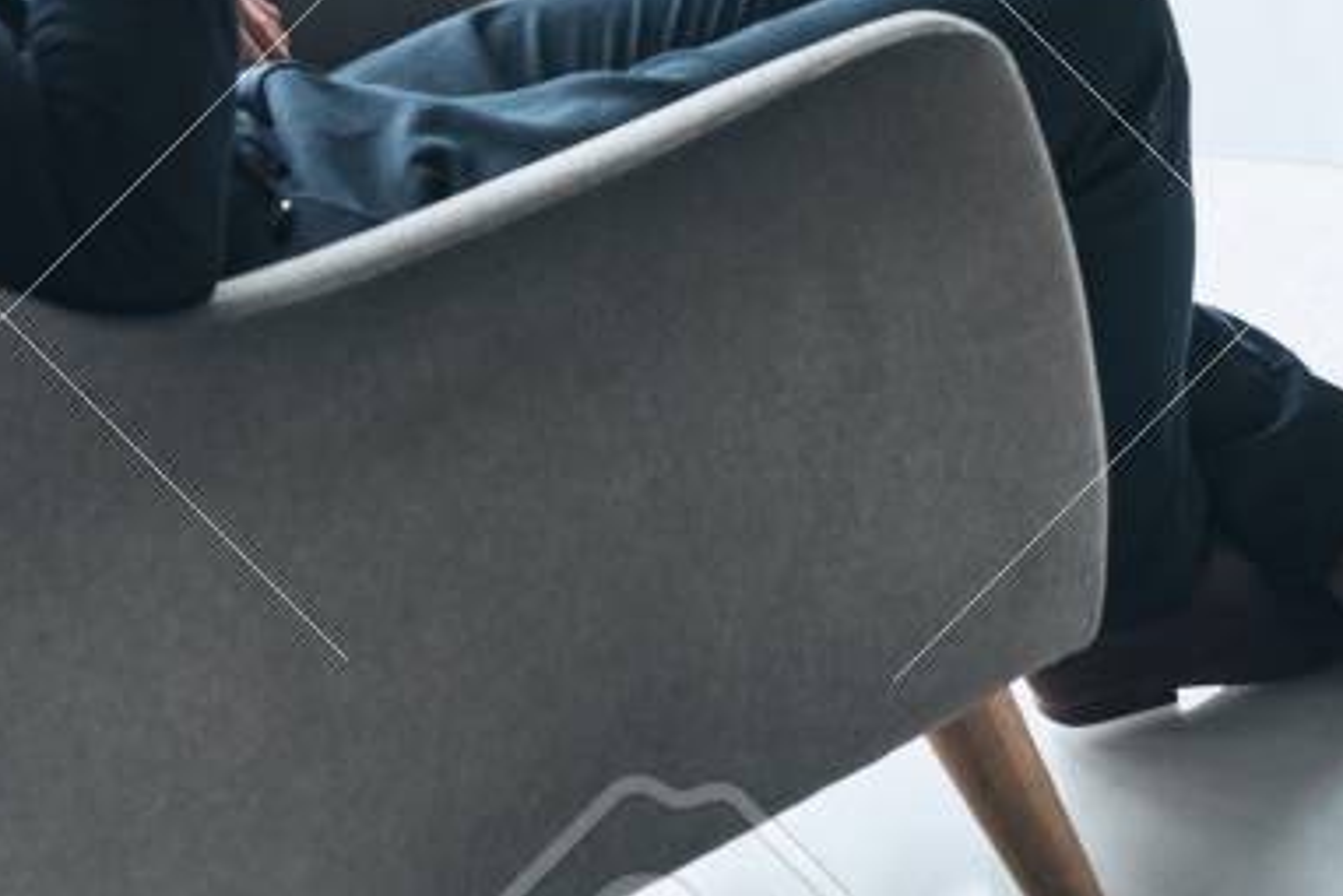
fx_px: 5075
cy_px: -473
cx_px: 1283
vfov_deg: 9.8
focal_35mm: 136
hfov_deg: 14.9
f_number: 3.5
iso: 400
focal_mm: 40
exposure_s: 1/125
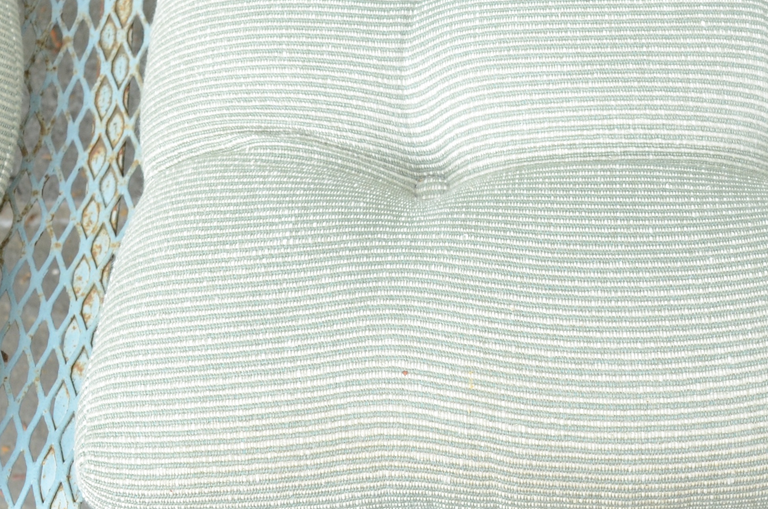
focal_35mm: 85
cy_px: 86
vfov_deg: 15.9
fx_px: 1810
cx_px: 588
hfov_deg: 23.7
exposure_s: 1/160
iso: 500
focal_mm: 22
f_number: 5.6
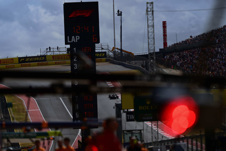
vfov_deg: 4.4
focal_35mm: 309
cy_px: 50
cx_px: 88
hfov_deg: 6.7
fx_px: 1940
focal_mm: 200
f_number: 2
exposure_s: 1/5000
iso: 100
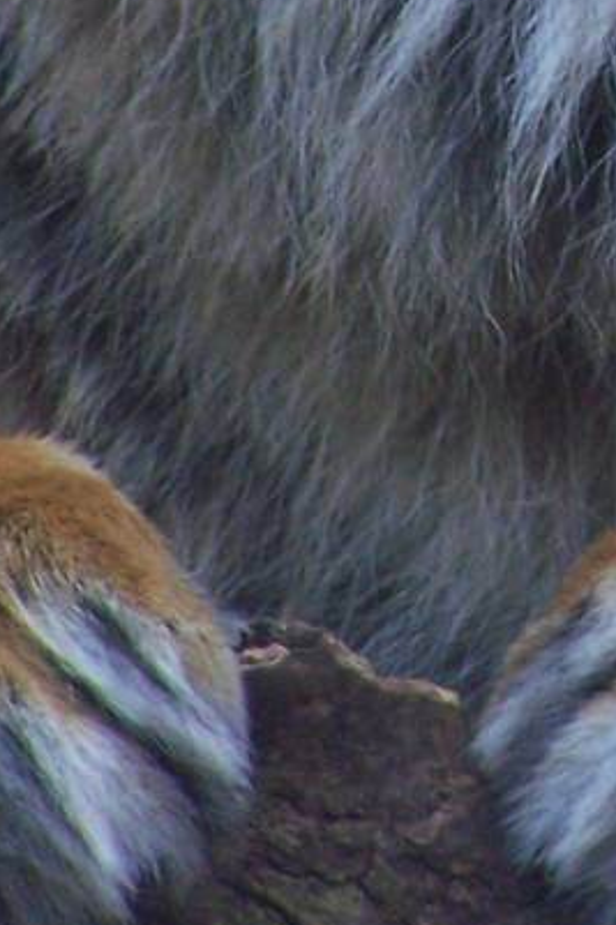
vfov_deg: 1.7
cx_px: 1098
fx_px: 30696
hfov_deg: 1.1
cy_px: -388
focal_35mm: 1195
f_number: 3.4
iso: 160
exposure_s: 1/200
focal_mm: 47.7
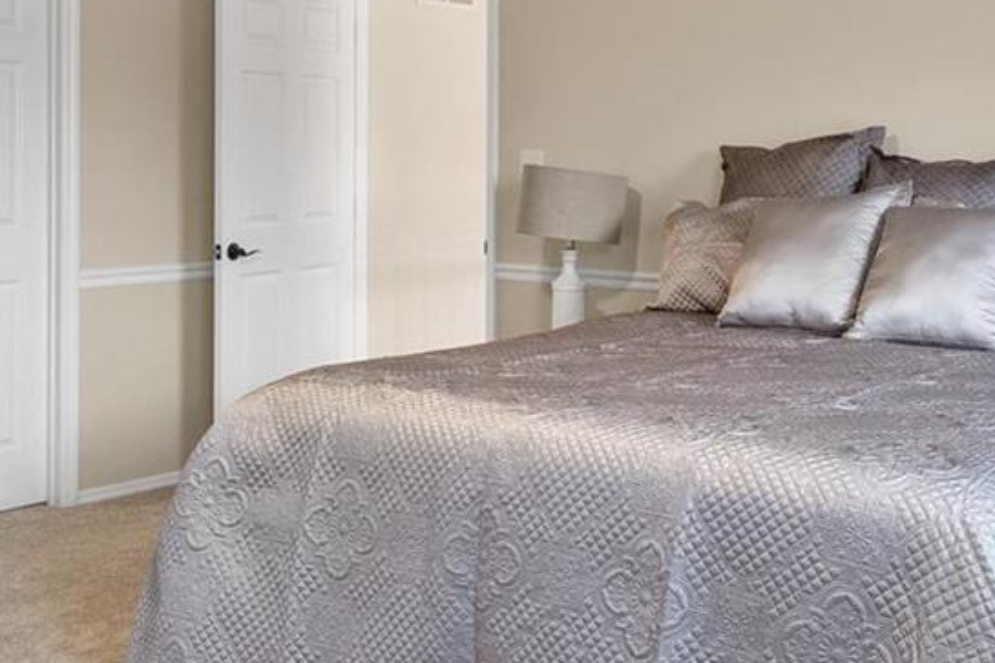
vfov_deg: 28.2
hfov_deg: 41.2
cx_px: 686
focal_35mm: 47
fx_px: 1299
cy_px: 157
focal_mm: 8
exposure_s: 1/1.25
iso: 400
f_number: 8
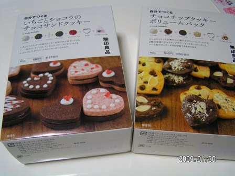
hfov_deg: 49.0
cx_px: 118
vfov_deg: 37.7
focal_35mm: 38
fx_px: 258
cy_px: 88
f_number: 2.8
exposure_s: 1/40
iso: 125
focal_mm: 5.8
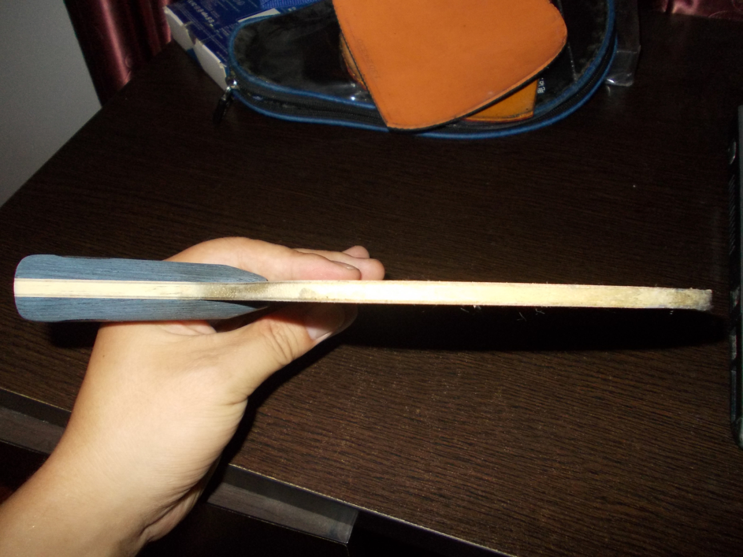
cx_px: 372
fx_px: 601
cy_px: 278
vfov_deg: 49.7
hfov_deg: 63.4
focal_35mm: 28
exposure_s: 1/25
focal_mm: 4
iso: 200
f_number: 2.7
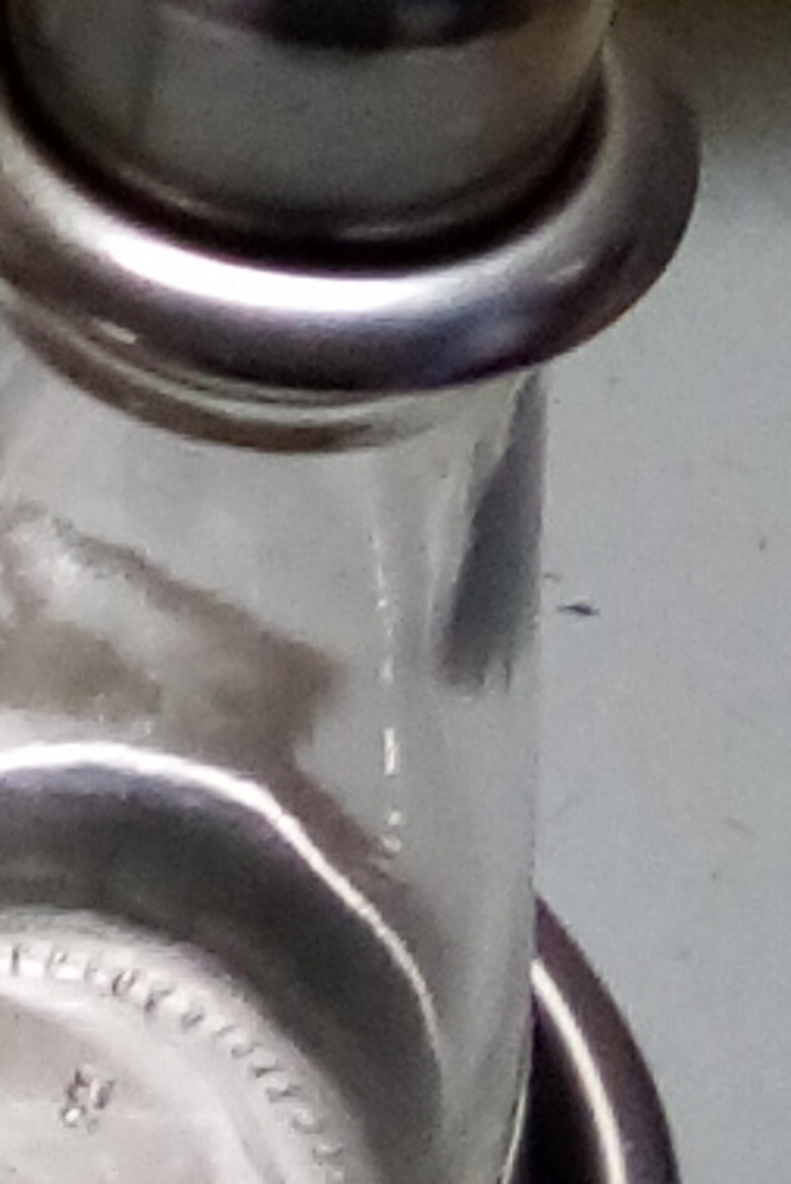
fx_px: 4050
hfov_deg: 10.6
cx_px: -519
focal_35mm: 123
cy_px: 169
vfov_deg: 16.5
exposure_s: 1/25
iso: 134
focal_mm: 2.27
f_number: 2.2
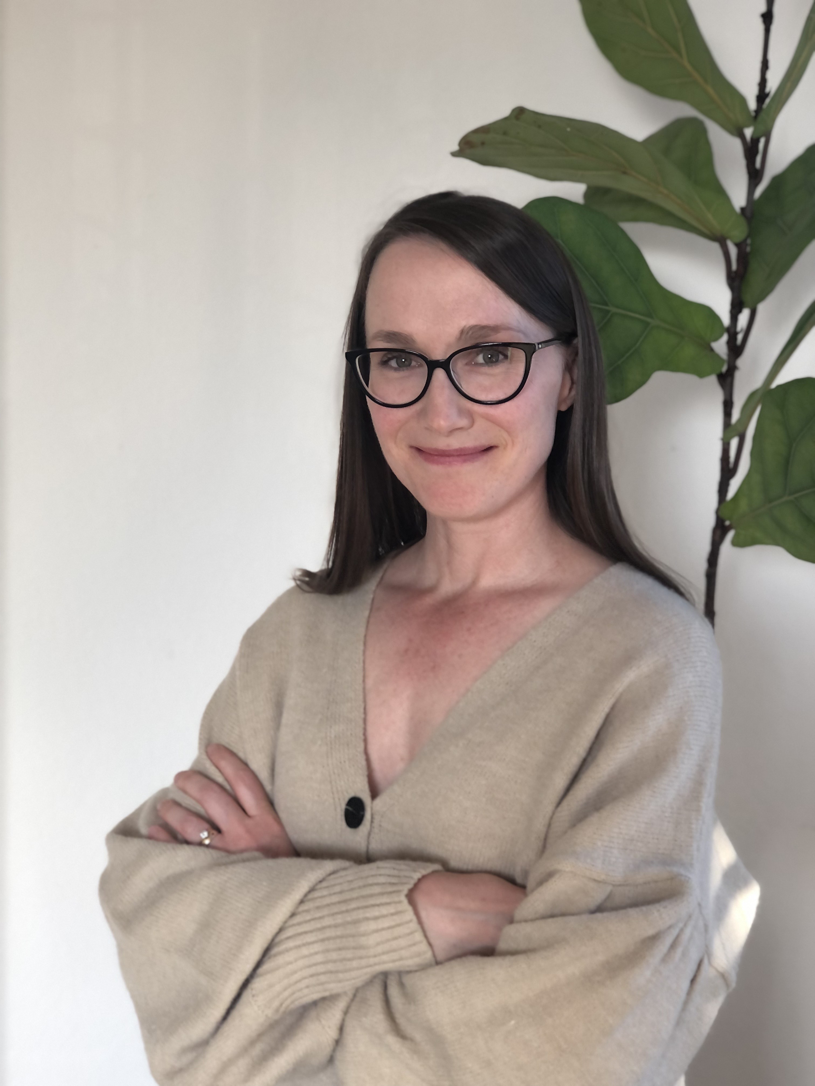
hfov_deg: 25.7
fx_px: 1789
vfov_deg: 33.8
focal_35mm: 57
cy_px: 543
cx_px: 408
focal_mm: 6.6
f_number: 2.8
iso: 100
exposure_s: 1/30
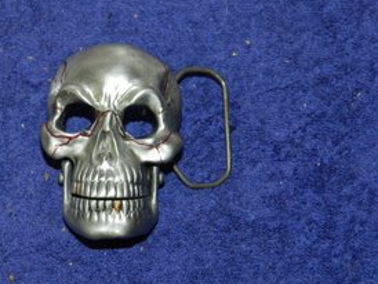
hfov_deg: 23.0
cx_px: 148
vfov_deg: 17.4
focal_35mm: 85
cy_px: 123
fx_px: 929
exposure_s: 1/30
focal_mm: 12.1
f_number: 4.7
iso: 200
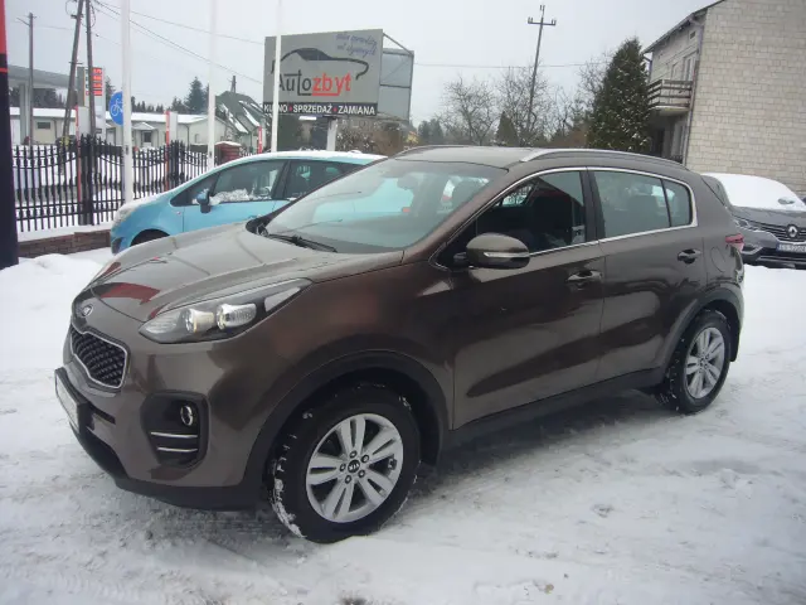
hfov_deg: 63.4
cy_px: 302
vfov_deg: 49.7
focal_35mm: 28
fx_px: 652
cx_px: 403
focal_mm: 4.6
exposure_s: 1/250
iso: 80
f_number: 2.8
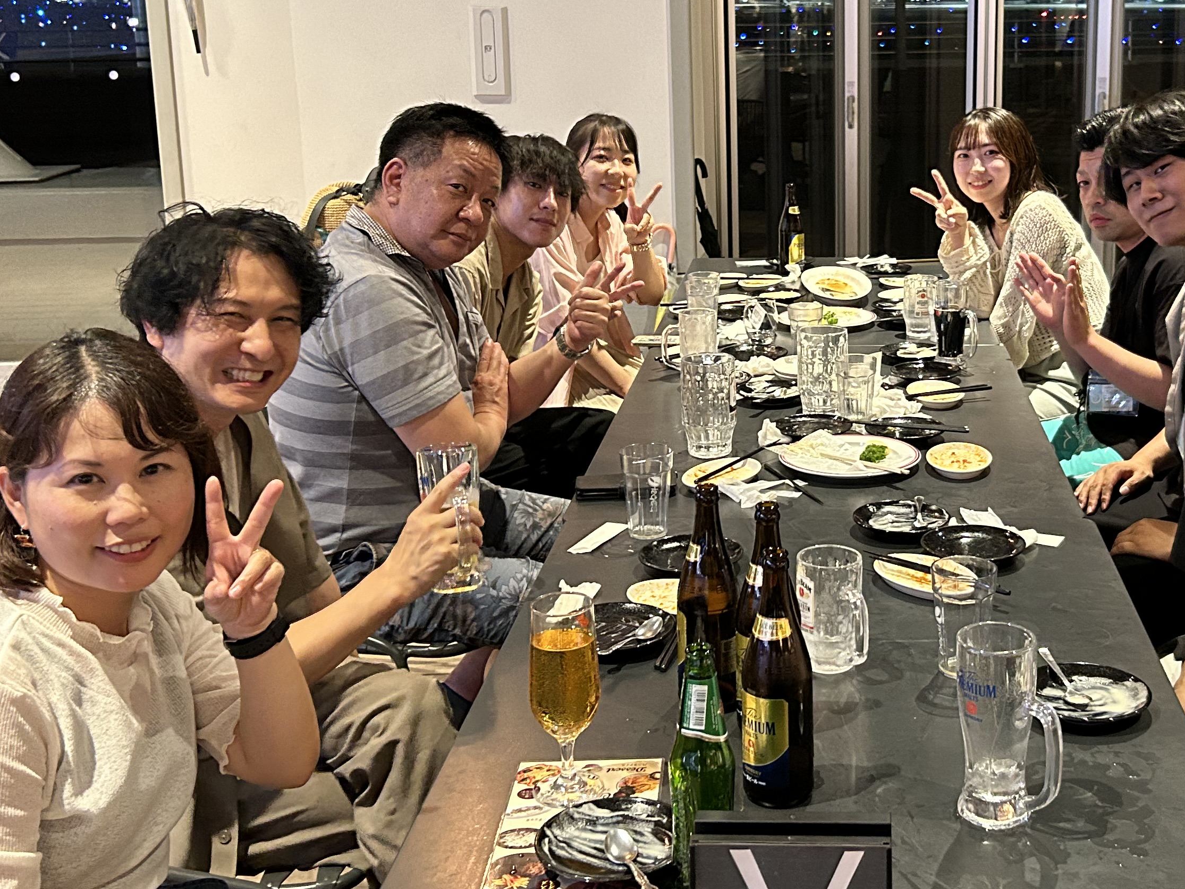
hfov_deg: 39.8
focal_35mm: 47
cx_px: 816
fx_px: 1609
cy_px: 324
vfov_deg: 30.7
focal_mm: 5.7
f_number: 1.5
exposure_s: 1/30
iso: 500
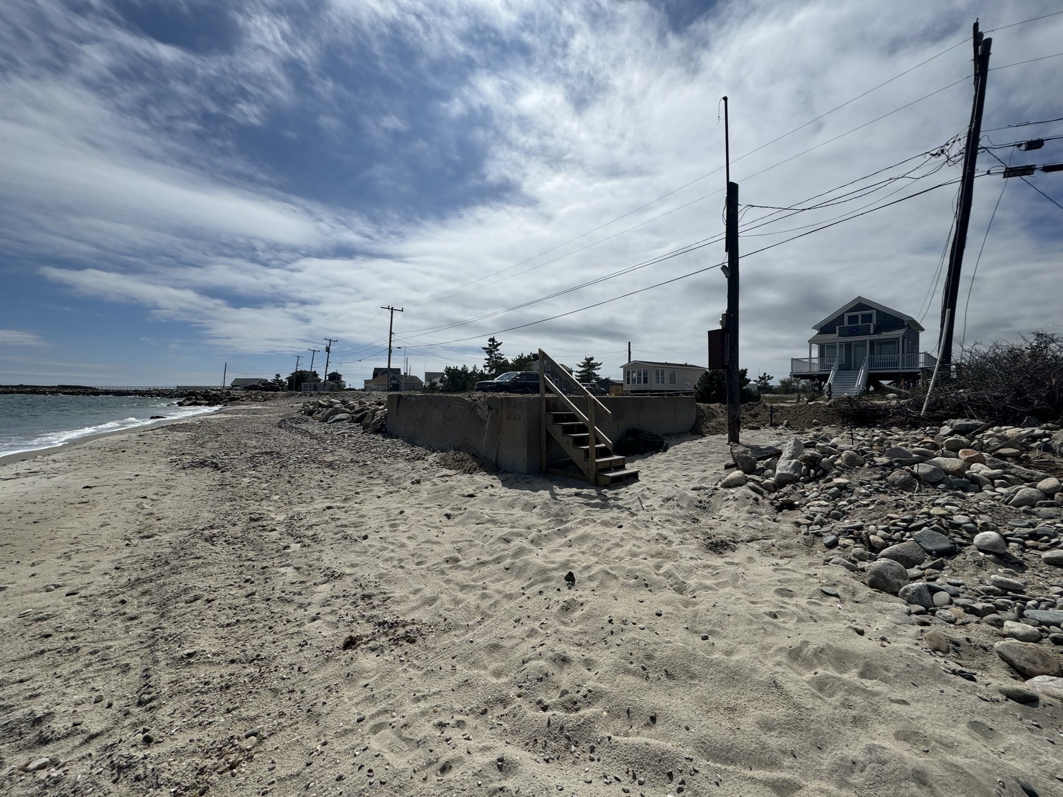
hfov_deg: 102.1
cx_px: 532
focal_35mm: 14
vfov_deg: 85.7
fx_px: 430
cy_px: 398
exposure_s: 1/6135
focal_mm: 2.22
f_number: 2.2
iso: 32
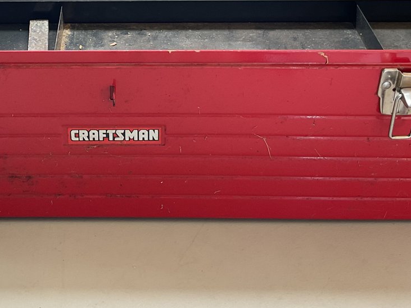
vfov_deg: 23.6
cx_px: 110
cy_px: 12
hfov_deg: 31.7
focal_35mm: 60
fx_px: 713
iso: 40
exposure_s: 1/60
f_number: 1.8
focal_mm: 3
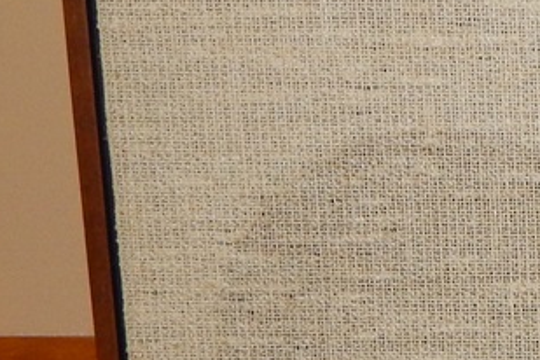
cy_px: 246
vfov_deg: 12.2
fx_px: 1680
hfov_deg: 15.9
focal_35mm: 112
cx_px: 936
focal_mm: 4.5
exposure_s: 1/30
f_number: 3.1
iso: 200
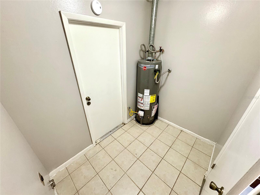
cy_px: 98
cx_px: 130
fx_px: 105
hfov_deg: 102.1
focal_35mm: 14
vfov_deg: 85.7
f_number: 2.2
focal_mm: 2.22
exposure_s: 1/60
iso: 400
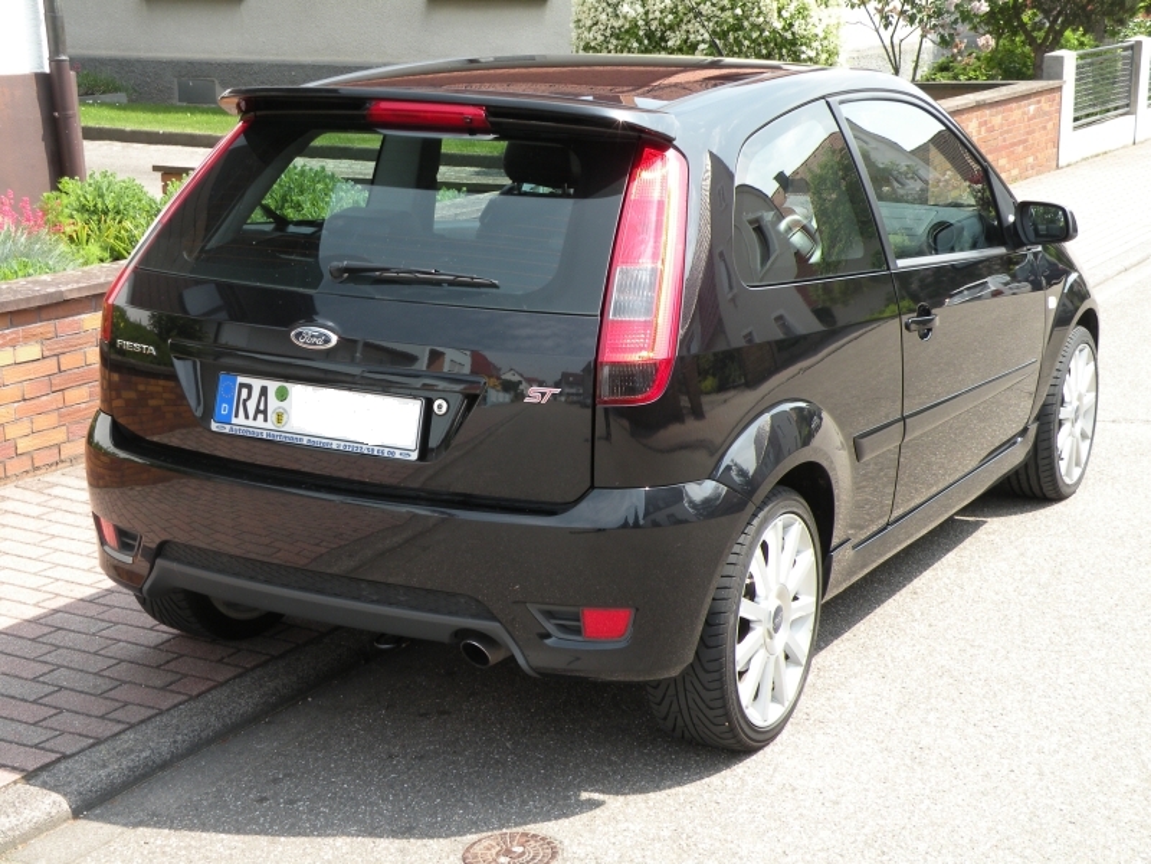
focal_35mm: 56
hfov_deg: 34.3
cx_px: 576
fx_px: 1862
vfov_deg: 26.1
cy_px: 432
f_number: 4.5
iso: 64
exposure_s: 1/158
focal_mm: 9.8
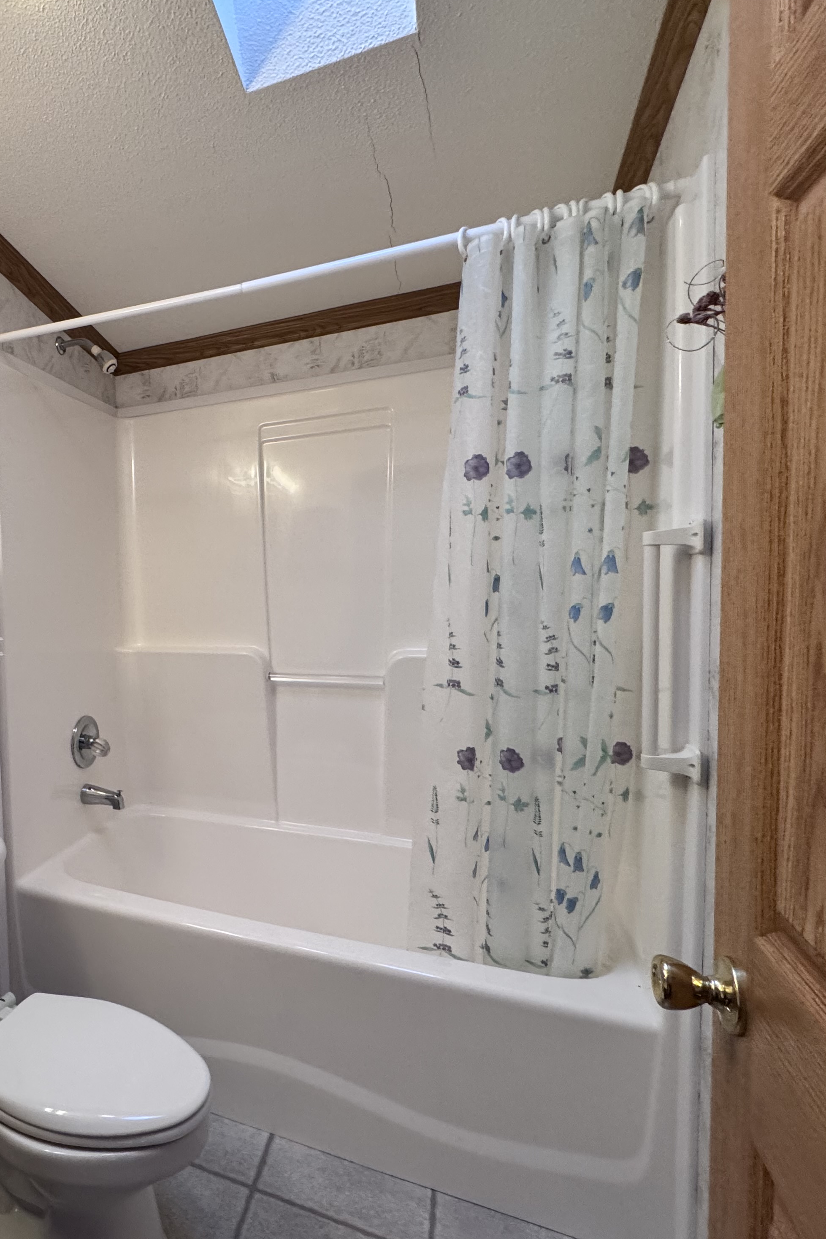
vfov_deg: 84.0
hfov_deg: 55.2
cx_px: 108
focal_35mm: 20
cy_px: 626
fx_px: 688
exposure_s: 1/120
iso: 250
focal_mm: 2.22
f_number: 2.2
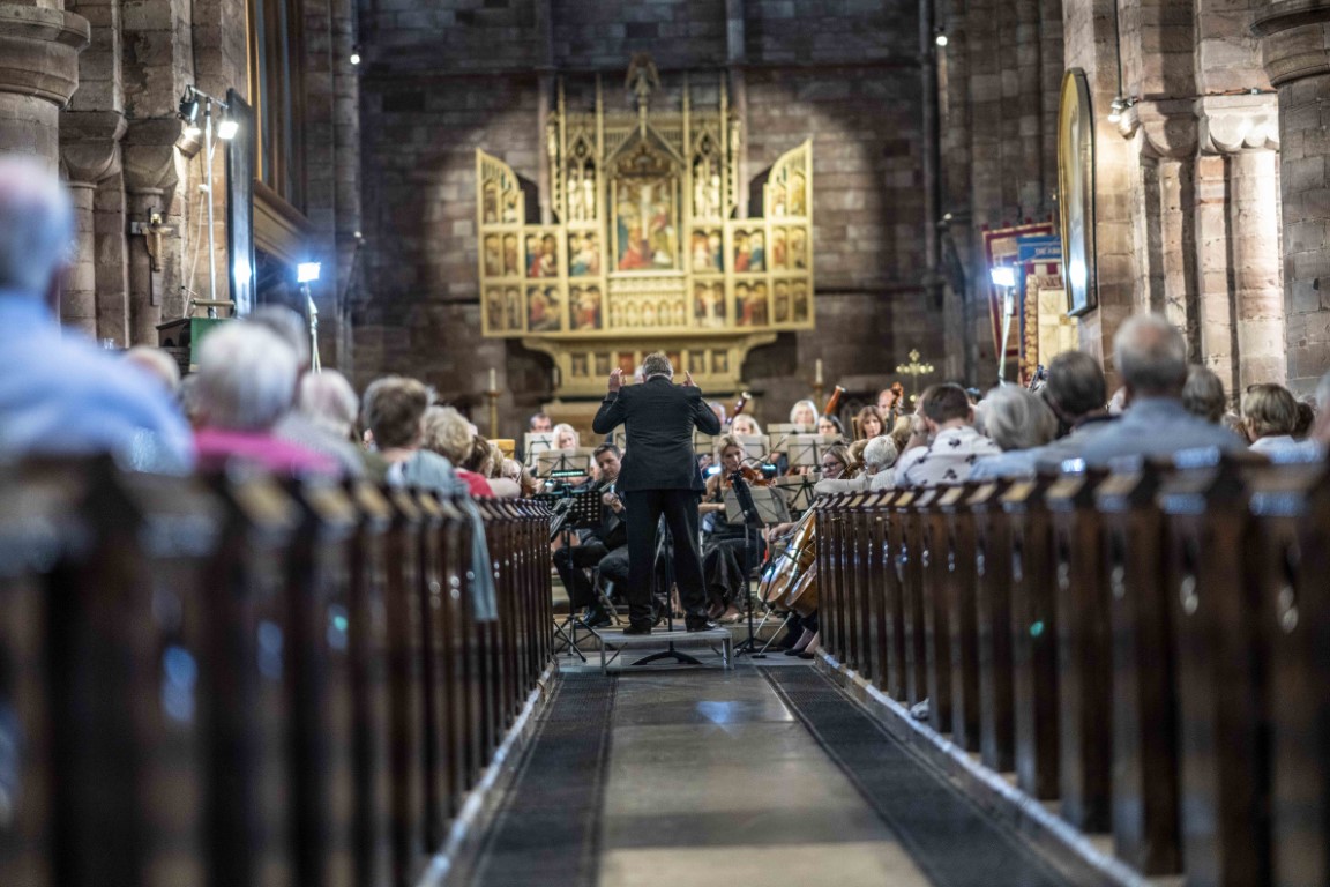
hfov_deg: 23.9
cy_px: 444
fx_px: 3140
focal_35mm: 85
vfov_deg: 16.1
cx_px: 665
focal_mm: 85
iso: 2000
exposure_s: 1/250
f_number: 1.4
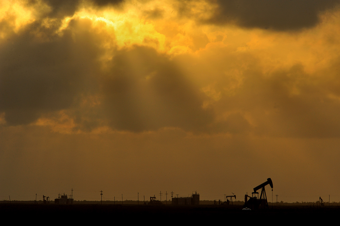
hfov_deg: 7.6
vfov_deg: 5.1
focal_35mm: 270
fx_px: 2548
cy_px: 113
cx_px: 170
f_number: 22
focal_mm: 270
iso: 800
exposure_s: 1/400
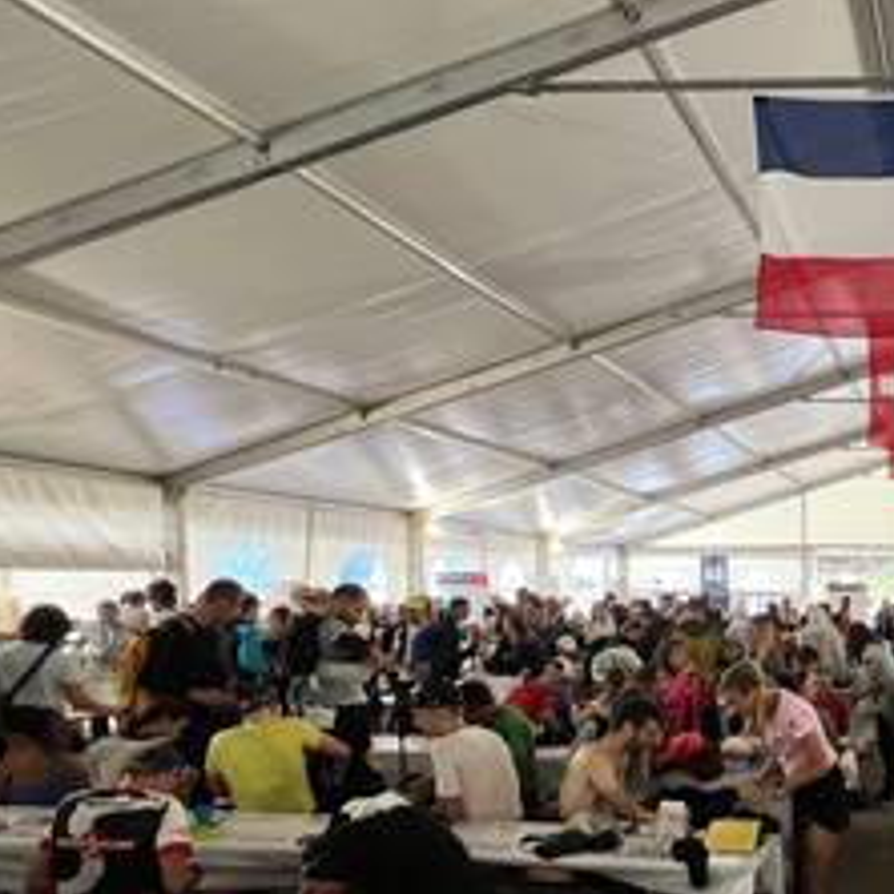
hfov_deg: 43.5
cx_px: 930
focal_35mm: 31
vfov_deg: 50.8
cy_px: 644
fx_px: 906
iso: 125
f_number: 1.8
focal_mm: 1.57
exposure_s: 1/50
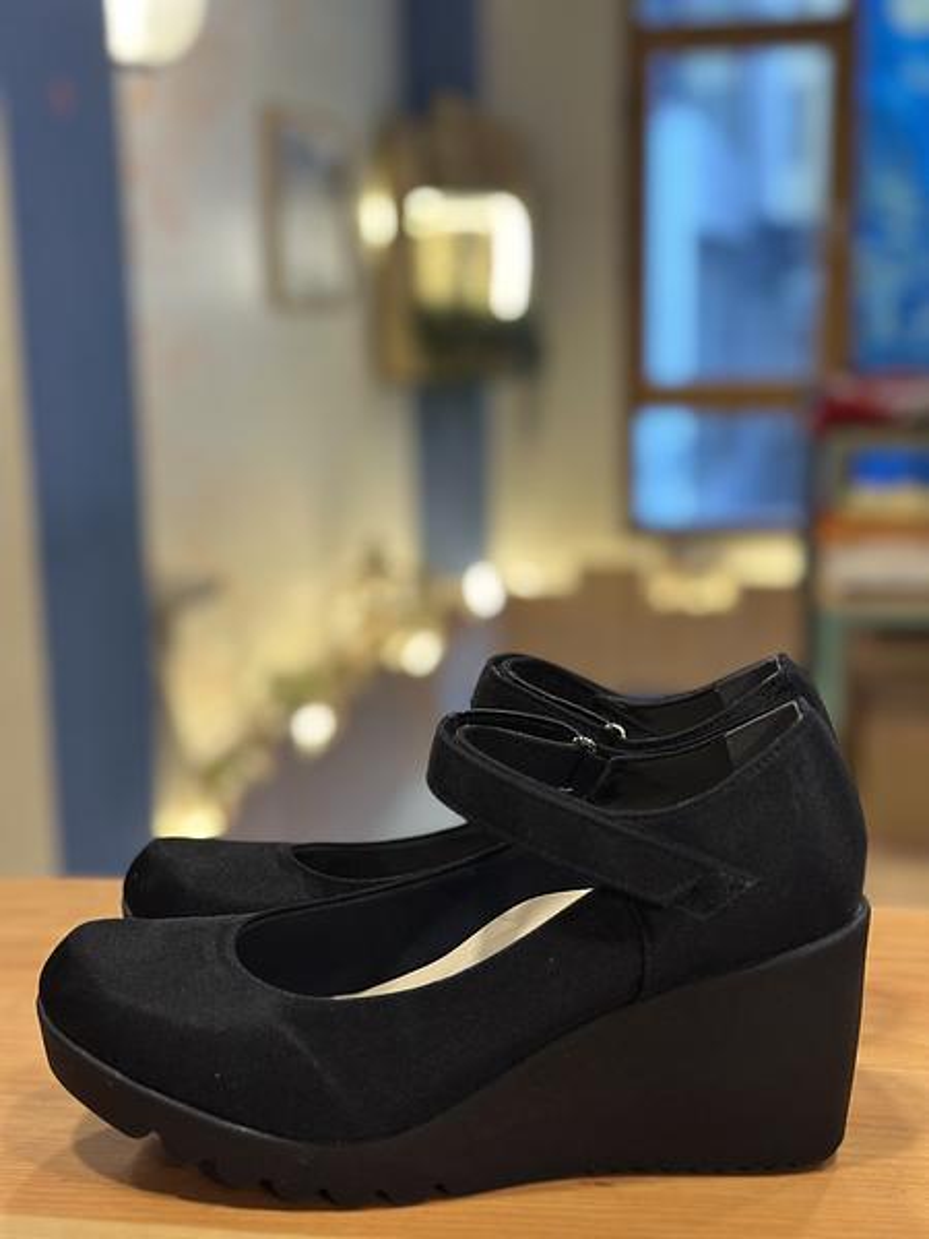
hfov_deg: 30.3
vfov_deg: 39.7
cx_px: 464
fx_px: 1718
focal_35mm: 48
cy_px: 620
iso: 125
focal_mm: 6.86
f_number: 1.78
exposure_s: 1/50
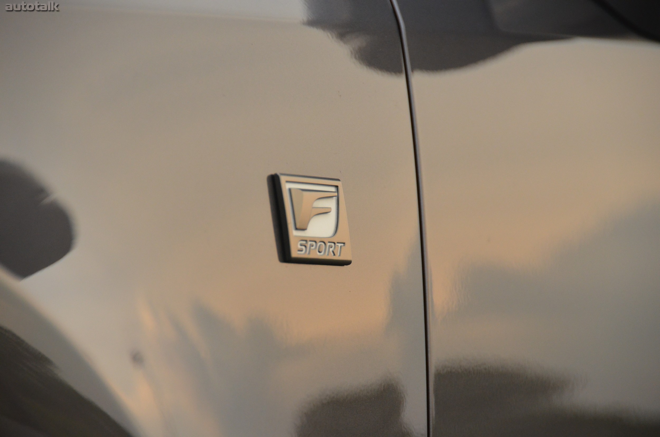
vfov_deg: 4.6
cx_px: 330
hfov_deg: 6.9
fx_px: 5489
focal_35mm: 300
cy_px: 218
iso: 1400
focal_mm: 200
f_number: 5.6
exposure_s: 1/500
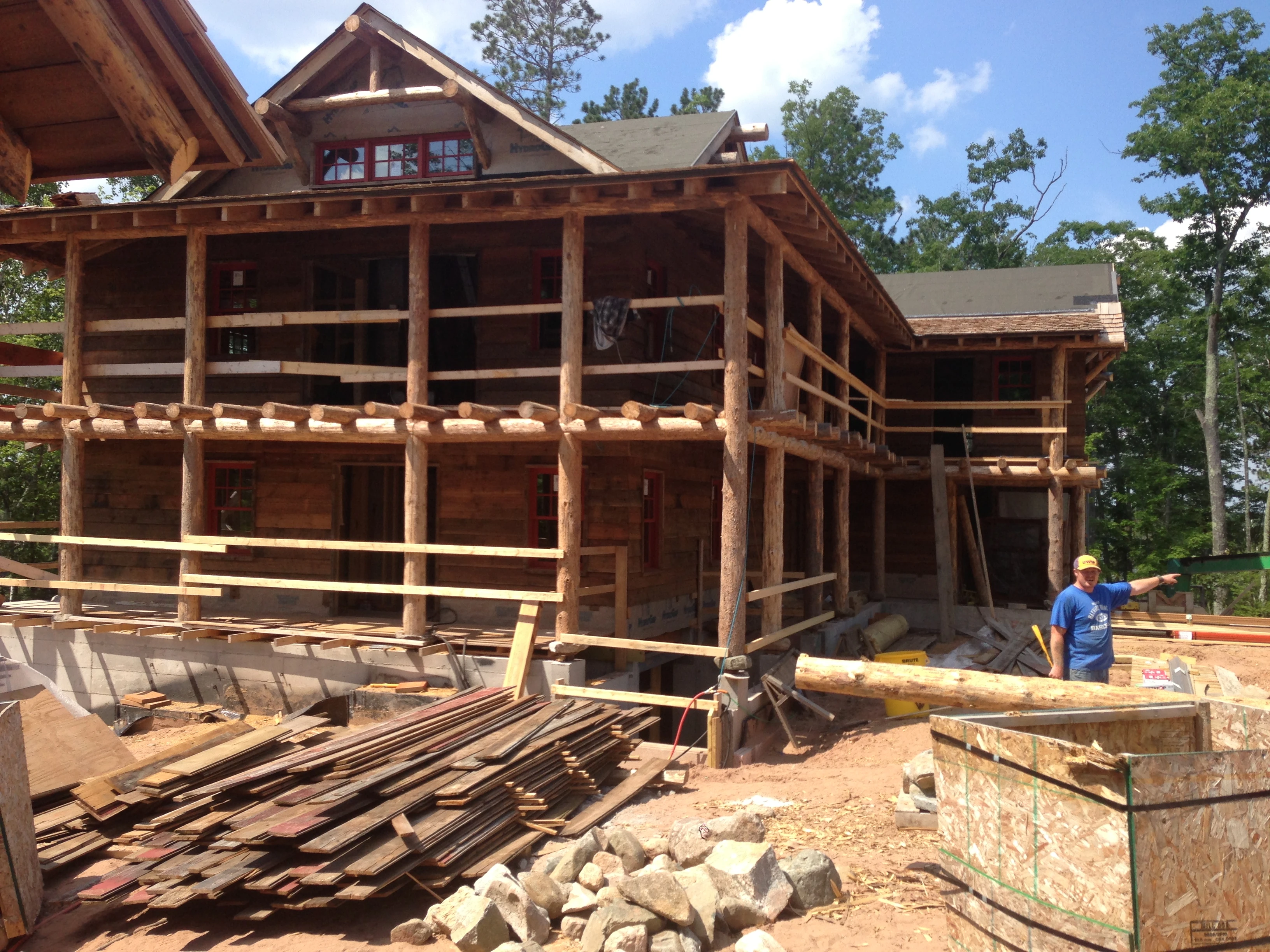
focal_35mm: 33
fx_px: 1211
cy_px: 476
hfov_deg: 55.4
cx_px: 635
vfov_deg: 42.9
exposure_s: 1/1004
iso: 50
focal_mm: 4.13
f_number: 2.4
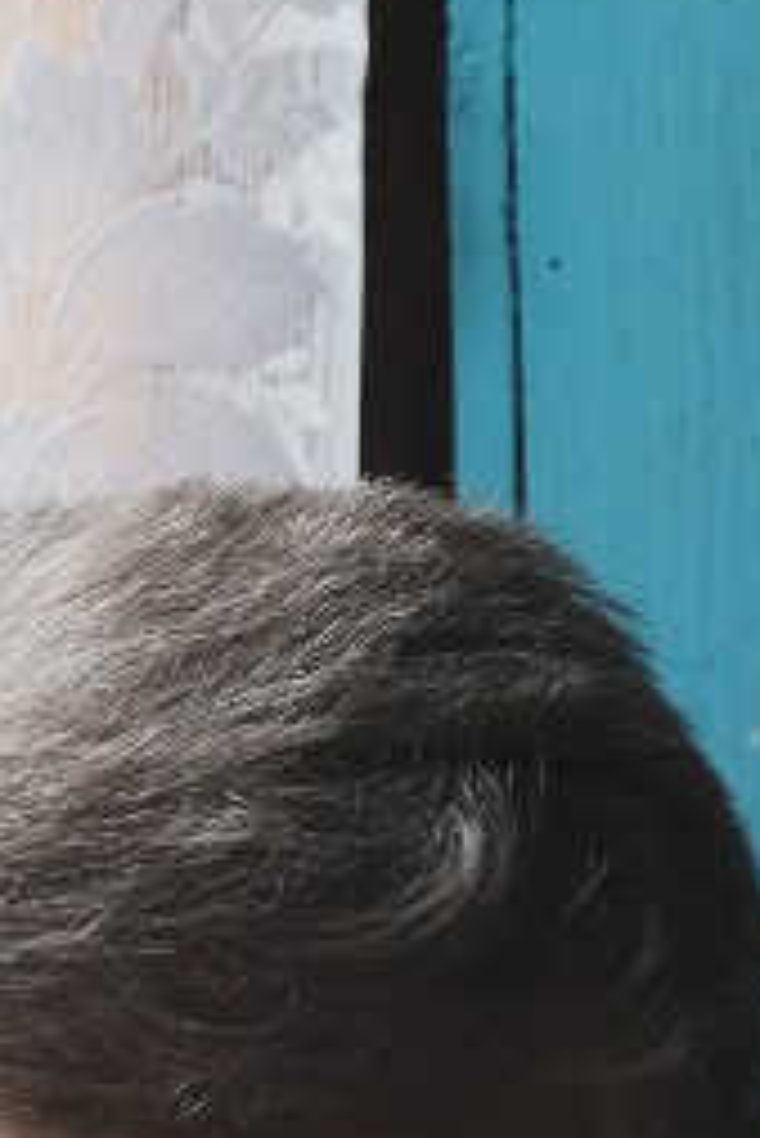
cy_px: 1624
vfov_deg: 3.9
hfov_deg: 2.6
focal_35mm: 526
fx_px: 16633
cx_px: 967
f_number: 4.5
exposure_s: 1/125
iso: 500
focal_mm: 50
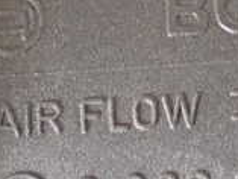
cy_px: 159
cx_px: 179
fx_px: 1521
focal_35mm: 221
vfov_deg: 6.7
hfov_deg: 8.9
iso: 800
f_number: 3.5
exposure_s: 1/20
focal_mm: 10.35
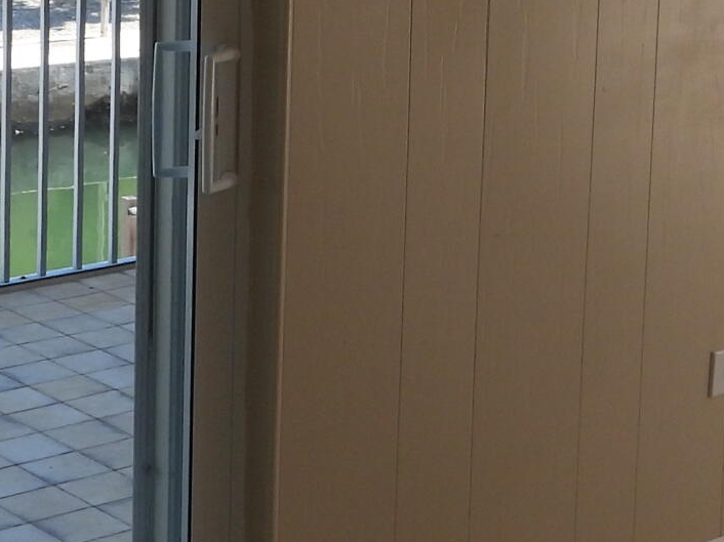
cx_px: 411
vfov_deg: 14.2
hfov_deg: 19.3
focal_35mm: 102
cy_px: -46
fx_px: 2133
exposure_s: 1/160
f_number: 2.8
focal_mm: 4.3
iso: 100
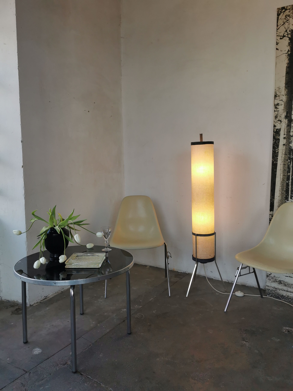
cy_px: 196
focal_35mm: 27
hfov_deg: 51.4
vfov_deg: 65.3
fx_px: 305
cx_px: 146
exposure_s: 1/305
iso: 50
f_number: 1.6
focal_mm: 5.56
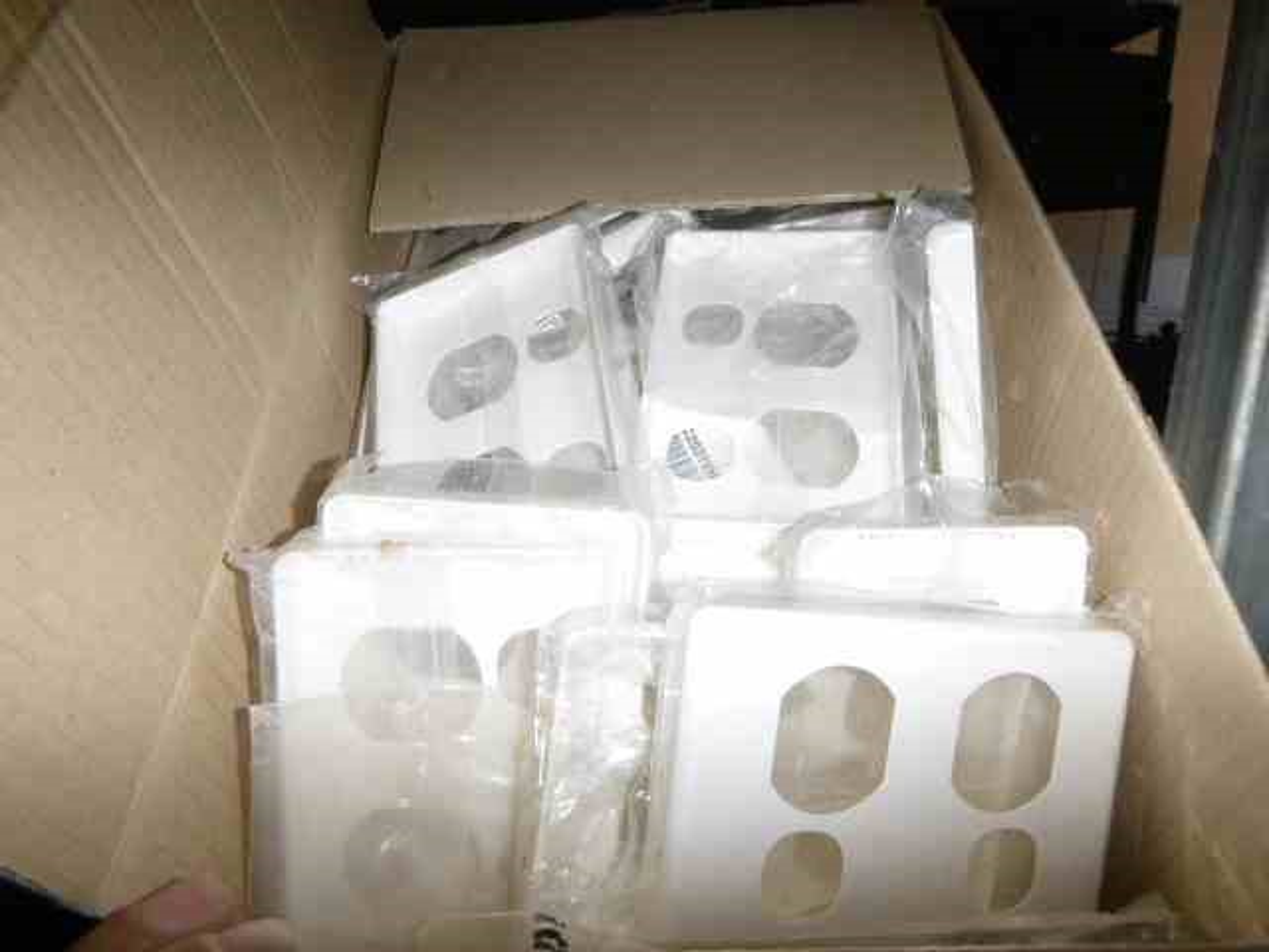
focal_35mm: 25
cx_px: 634
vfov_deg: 54.9
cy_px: 476
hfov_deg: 69.4
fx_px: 916
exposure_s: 1/60
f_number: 3.9
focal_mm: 4.5
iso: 100
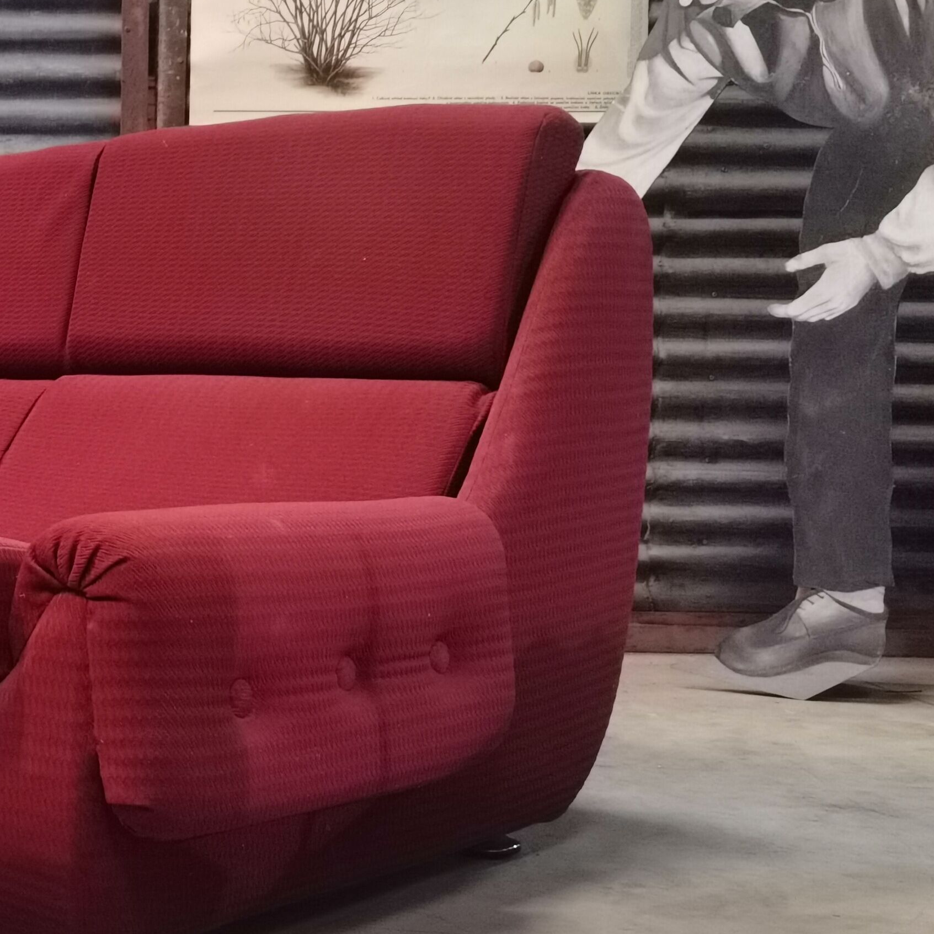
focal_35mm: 62
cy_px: 541
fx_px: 1893
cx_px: -141
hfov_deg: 25.3
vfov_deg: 27.7
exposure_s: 1/25
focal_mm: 6.71
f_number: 1.9
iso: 640
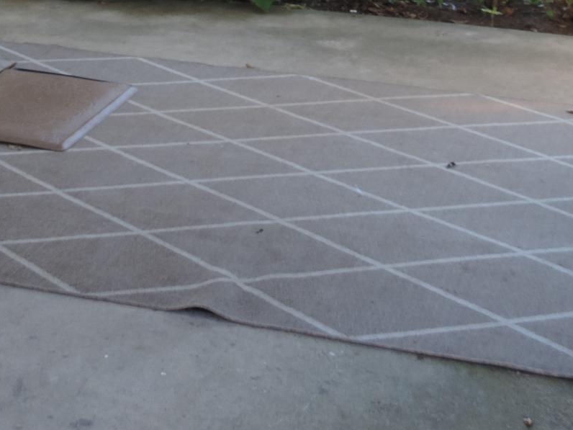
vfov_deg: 15.8
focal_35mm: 90
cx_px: 132
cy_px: -93
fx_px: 1490
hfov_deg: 21.6
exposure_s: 1/50
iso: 80
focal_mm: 6.2
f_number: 3.3
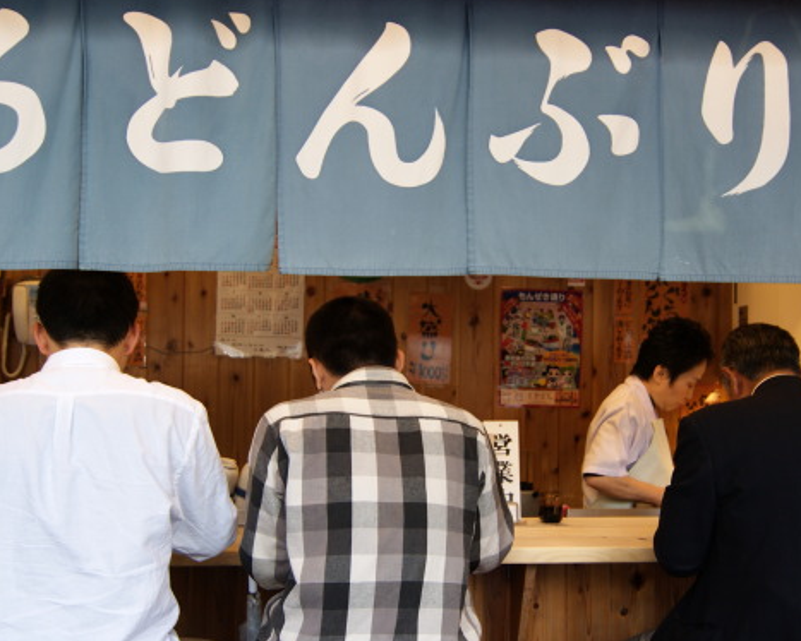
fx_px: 869
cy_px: 353
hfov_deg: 49.5
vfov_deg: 40.5
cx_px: 408
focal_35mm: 37
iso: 200
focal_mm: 19
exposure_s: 1/50
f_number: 4.5
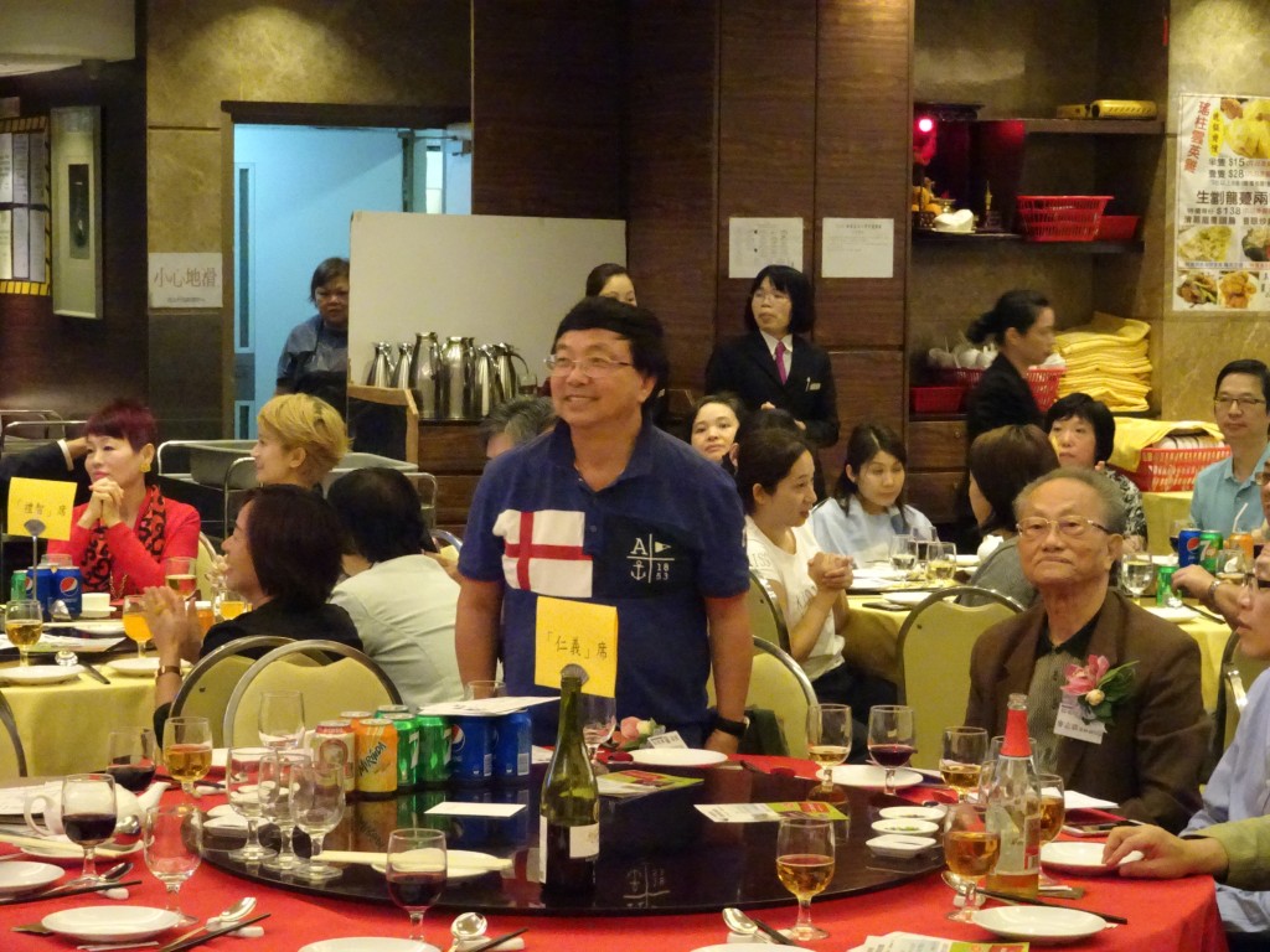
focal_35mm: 85
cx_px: 635
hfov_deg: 23.0
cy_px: 476
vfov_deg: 17.4
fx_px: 3119
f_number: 5
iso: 3200
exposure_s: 1/60
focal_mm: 14.54
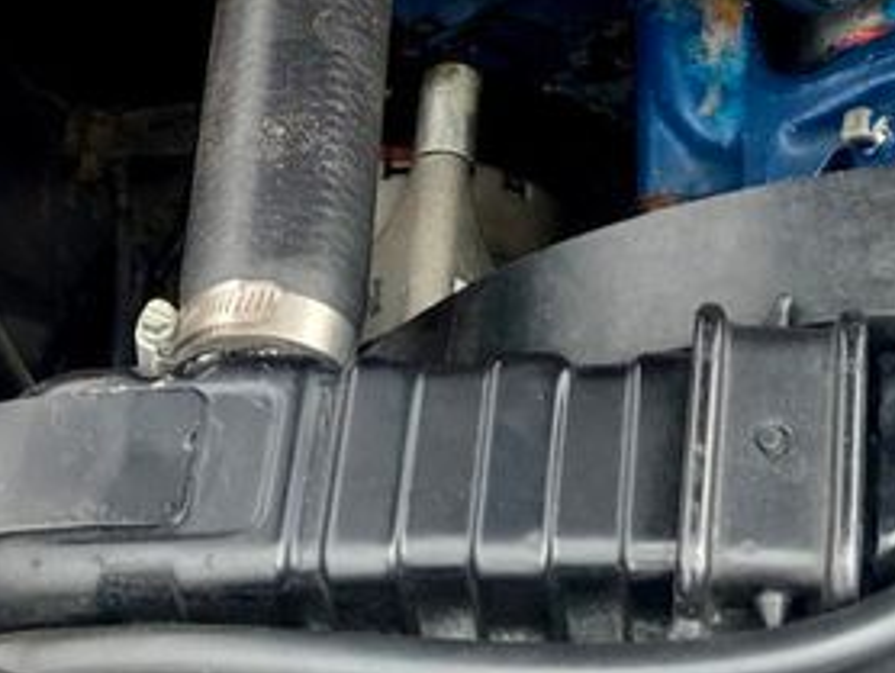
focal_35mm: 103
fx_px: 2665
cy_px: -399
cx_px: 921
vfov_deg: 13.4
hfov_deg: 18.5
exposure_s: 1/197
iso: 20
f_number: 1.8
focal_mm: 3.99
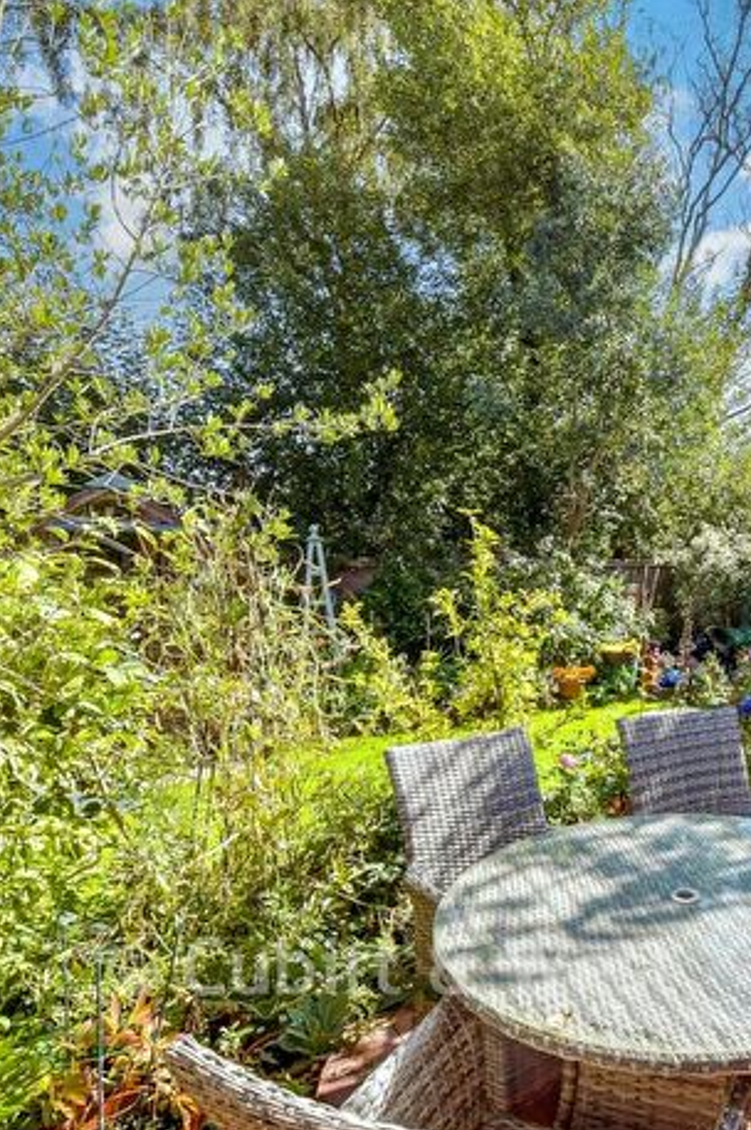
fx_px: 721
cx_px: 667
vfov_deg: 76.1
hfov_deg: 49.4
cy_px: 572
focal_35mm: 23
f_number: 8
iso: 500
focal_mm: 10
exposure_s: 1/500
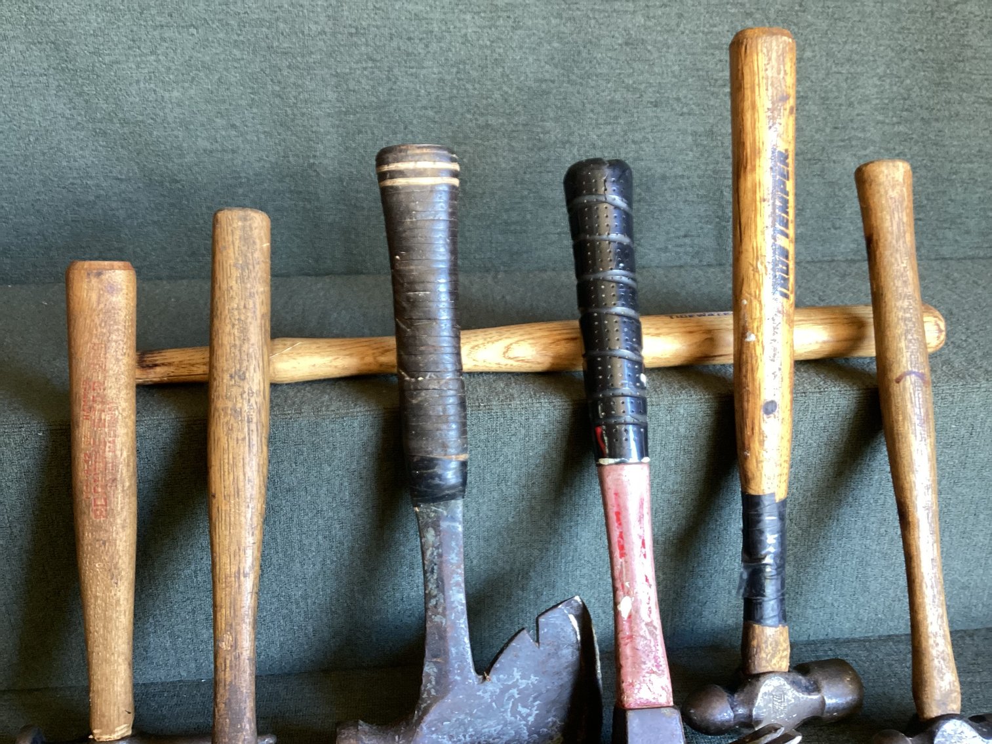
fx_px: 888
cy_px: 372
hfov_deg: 58.3
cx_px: 496
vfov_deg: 45.4
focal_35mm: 31
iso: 160
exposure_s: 1/50
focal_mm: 3.3
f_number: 2.4
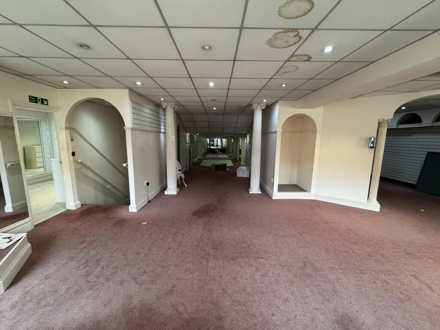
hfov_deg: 102.1
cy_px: 165
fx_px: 178
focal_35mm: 14
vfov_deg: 85.7
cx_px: 220
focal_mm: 2.22
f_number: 2.2
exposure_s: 1/100
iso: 320
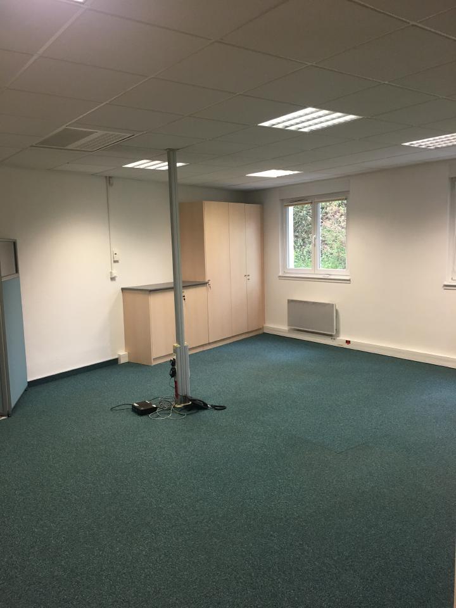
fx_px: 509
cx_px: 228
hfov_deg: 48.2
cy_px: 304
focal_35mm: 29
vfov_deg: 61.7
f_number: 2.2
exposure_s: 1/17
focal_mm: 4.15
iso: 64
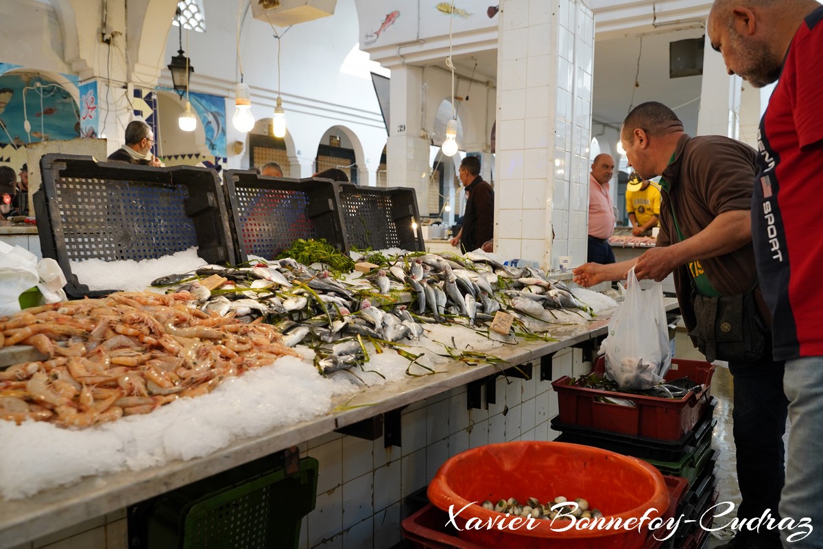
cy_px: 274
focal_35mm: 28
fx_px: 640
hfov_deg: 65.5
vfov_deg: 46.4
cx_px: 412
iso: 1600
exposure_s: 1/200
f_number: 4.5
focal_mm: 28
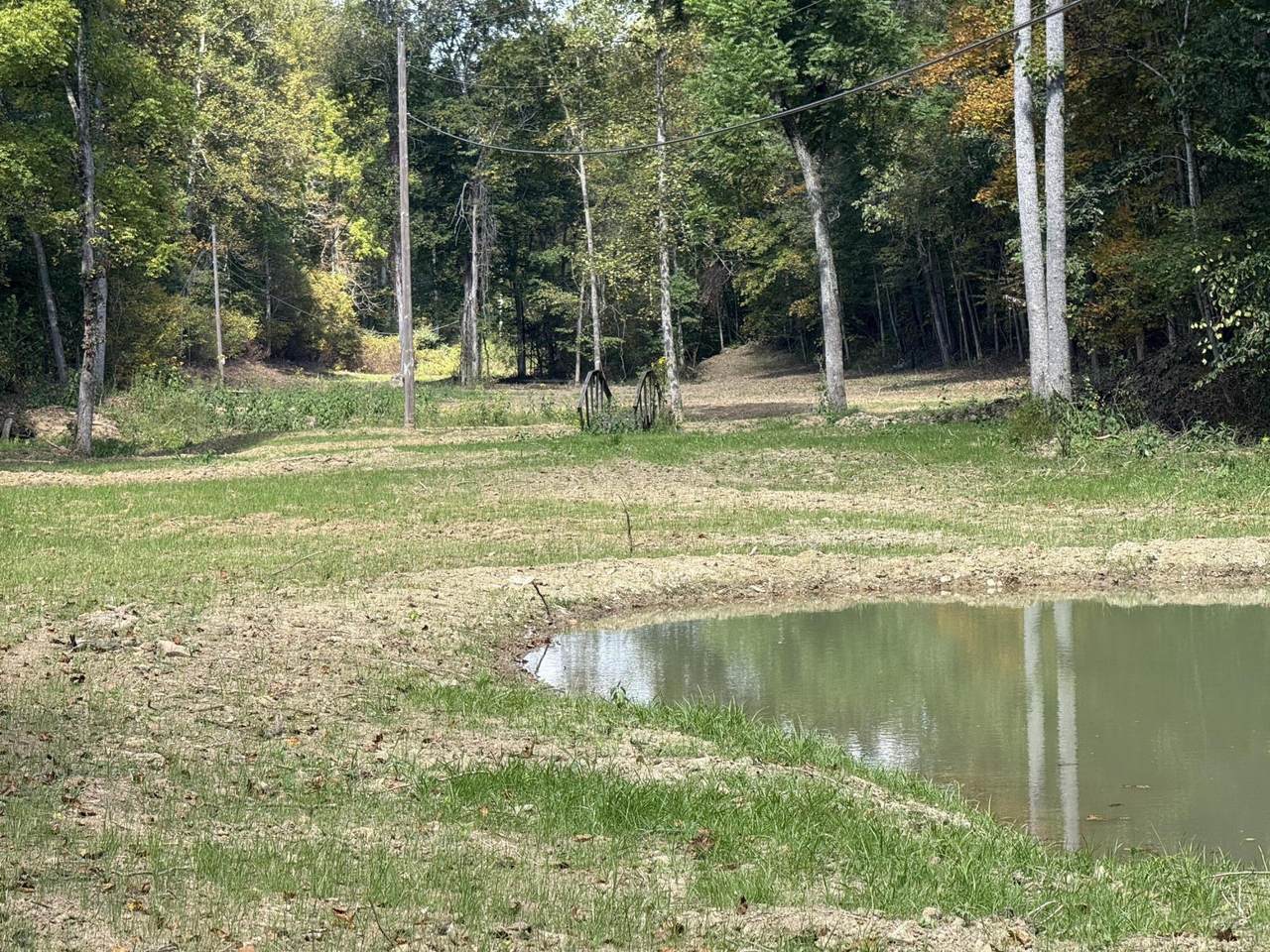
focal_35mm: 120
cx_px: 635
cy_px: 476
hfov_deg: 16.4
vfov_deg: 12.3
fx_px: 4403
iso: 64
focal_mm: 15.66
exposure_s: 1/423
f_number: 2.8
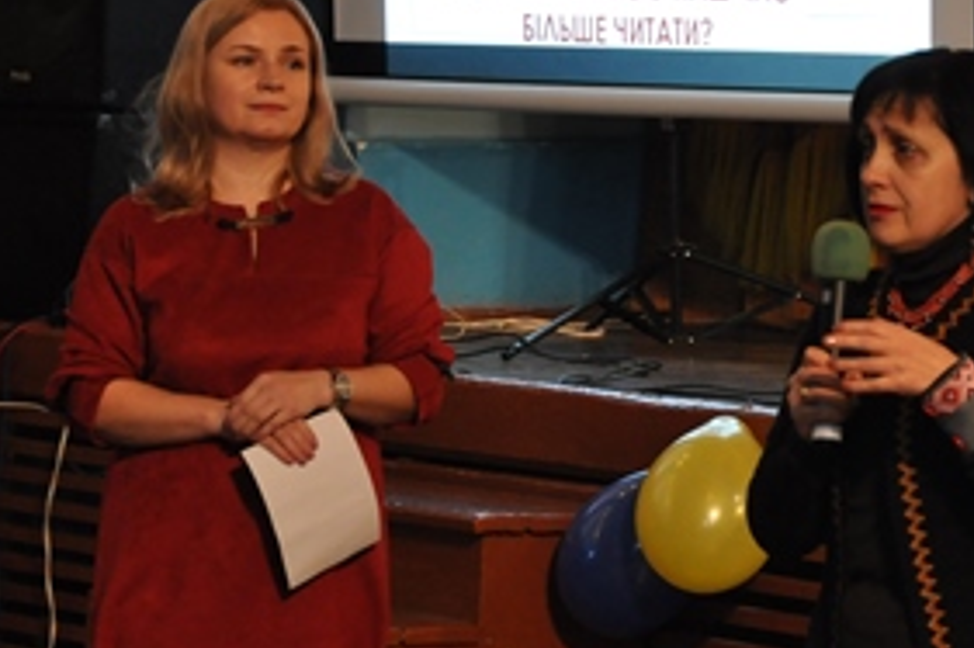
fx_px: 6491
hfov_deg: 8.6
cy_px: 151
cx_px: 724
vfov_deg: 5.7
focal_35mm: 240
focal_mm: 75
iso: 1400
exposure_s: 1/30
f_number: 5.3
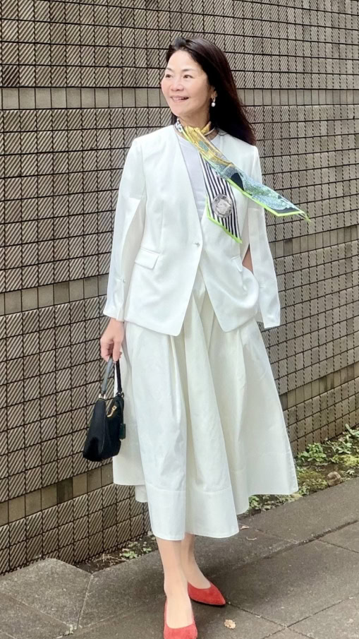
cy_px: 311
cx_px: 186
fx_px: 626
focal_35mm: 37
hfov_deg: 32.0
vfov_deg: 54.0
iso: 40
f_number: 1.9
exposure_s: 1/121
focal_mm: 2.7
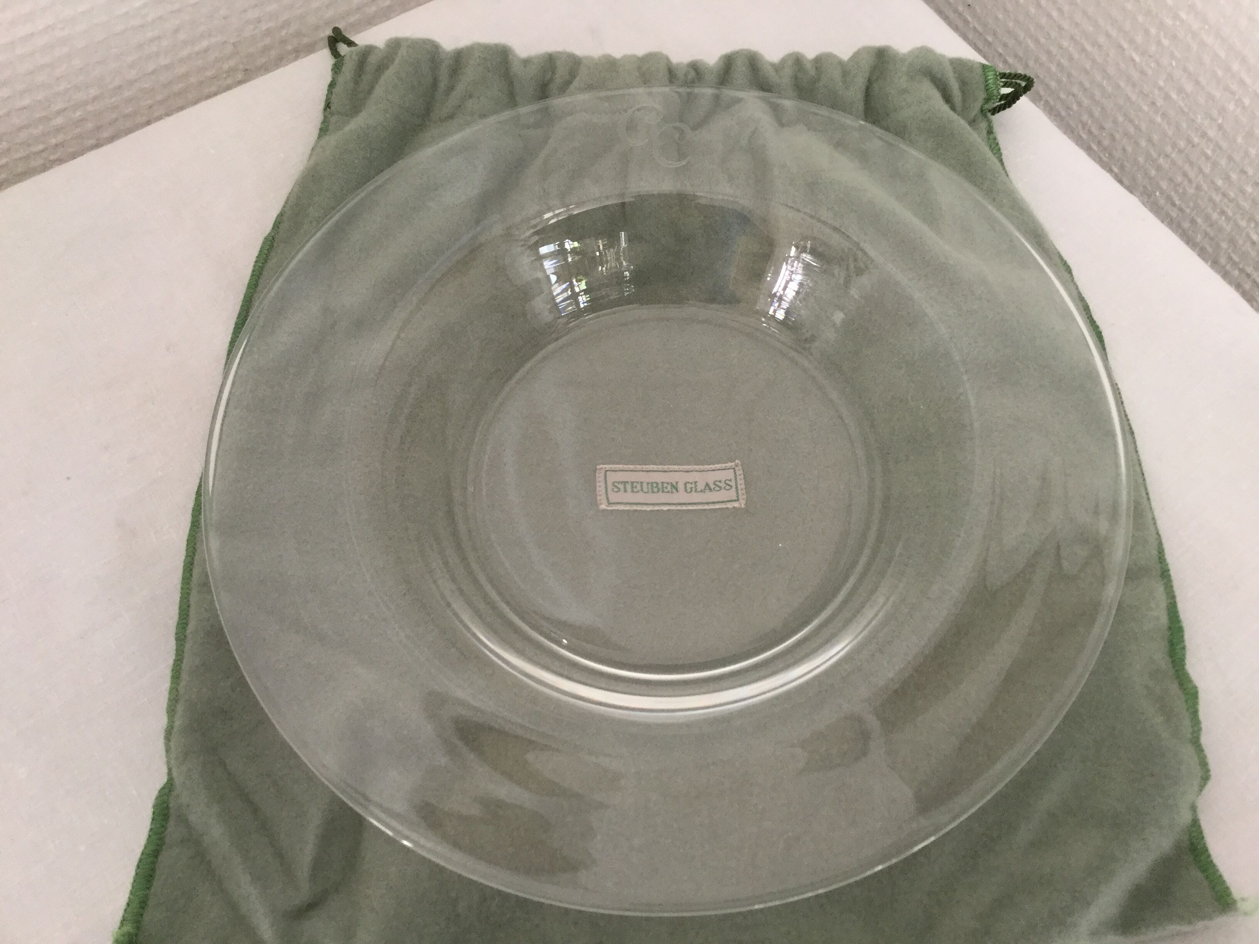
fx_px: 1127
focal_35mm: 31
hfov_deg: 58.4
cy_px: 472
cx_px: 630
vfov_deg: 45.4
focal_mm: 3.3
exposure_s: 1/33
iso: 80
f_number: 2.4
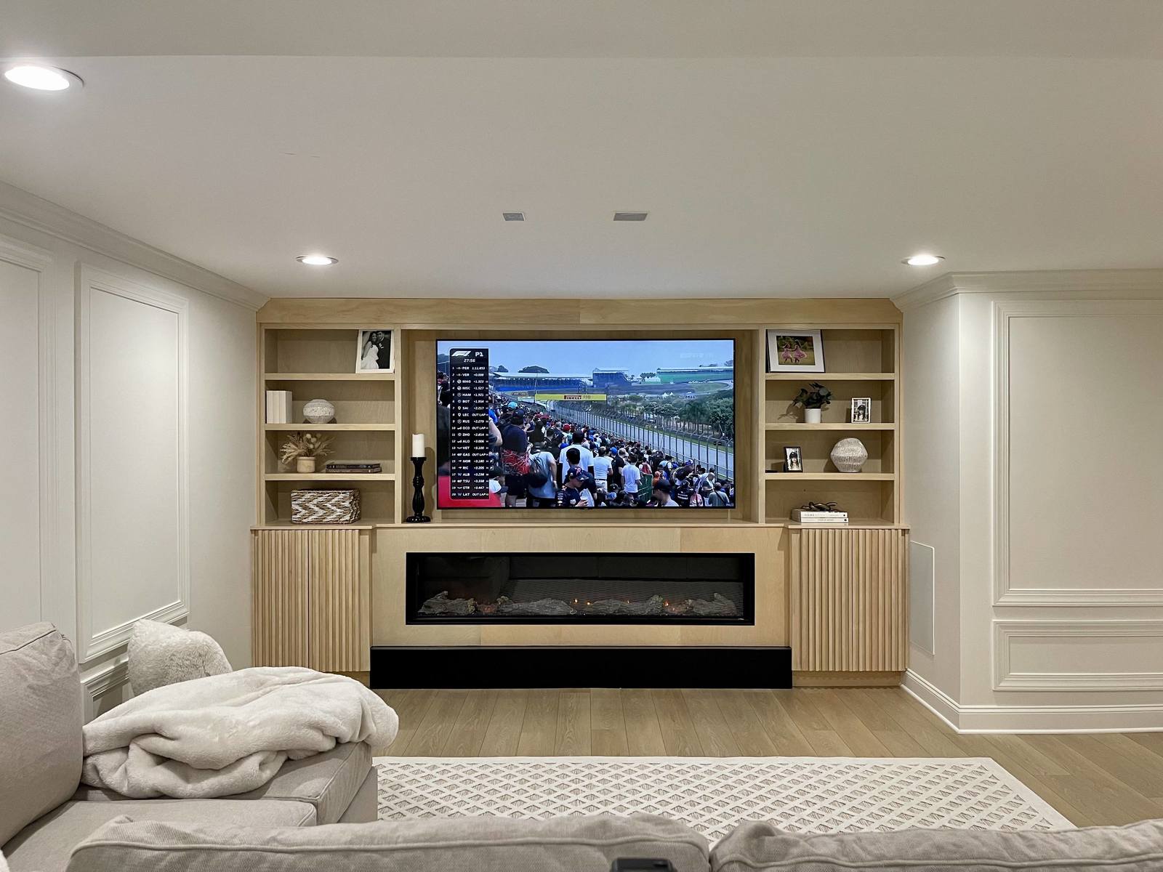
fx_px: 874
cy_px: 436
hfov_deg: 67.3
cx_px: 582
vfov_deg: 53.1
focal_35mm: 26
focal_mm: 5.1
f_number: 1.6
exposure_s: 1/60
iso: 200
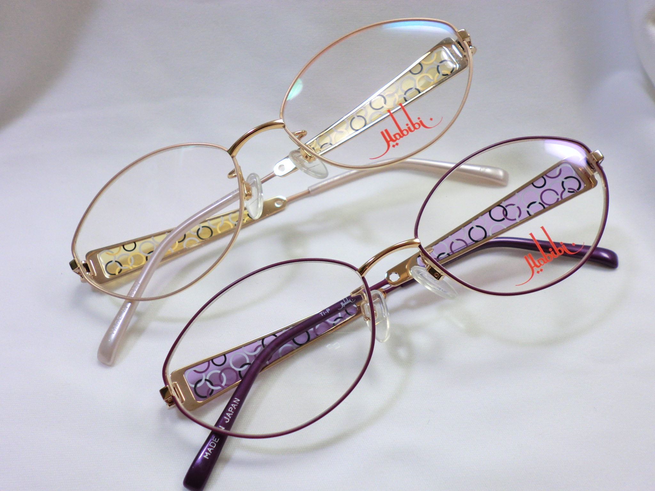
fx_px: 606
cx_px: 328
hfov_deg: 56.8
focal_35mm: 32
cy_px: 246
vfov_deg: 44.2
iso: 100
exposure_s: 1/60
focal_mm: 5.8
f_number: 3.5
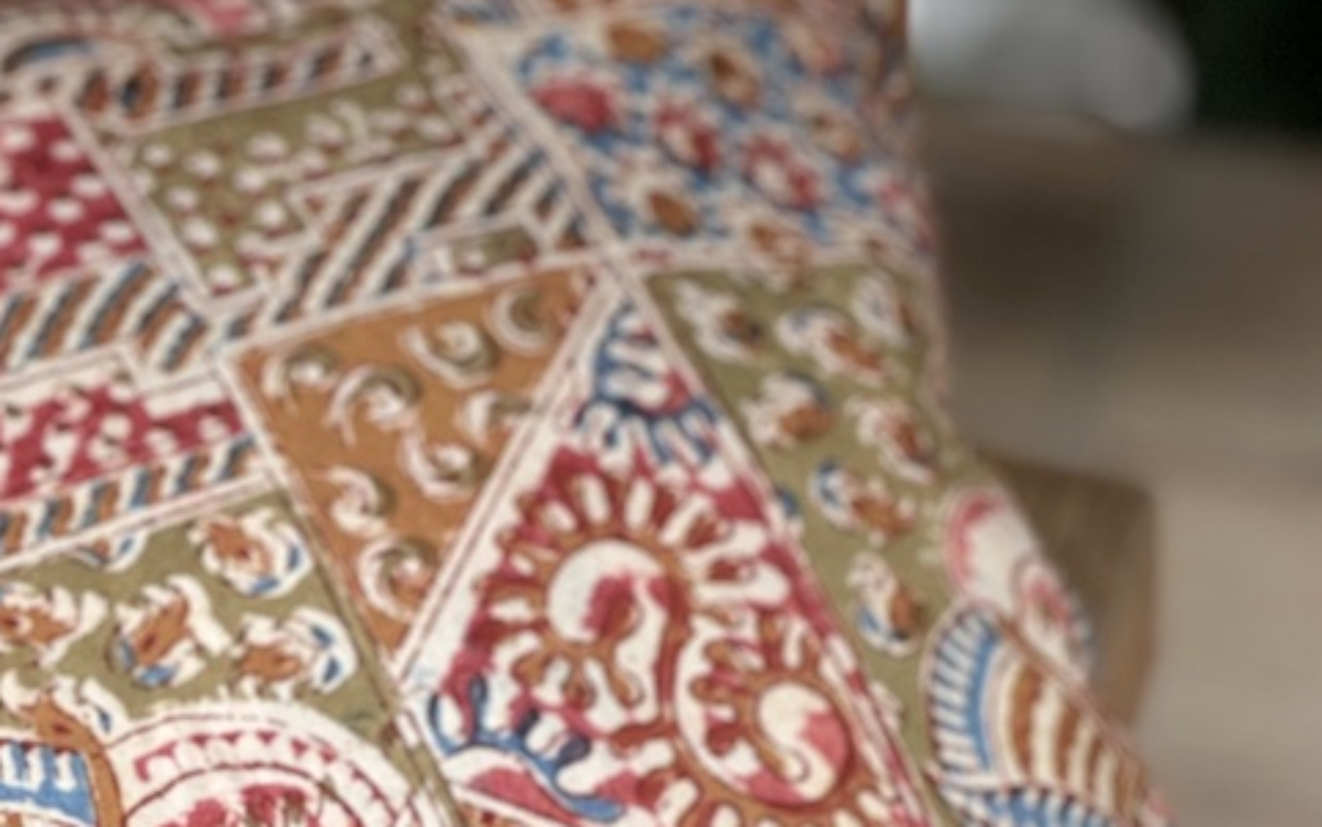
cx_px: 284
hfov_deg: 10.8
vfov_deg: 6.8
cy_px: 896
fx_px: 6956
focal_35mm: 193
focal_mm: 9
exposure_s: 1/99
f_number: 2.8
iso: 100
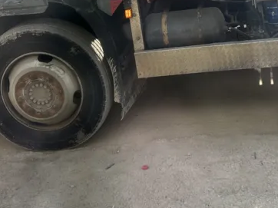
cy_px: -33
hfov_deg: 28.1
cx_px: 172
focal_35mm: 69
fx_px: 554
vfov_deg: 20.1
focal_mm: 5.7
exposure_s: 1/1901
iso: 50
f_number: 1.5
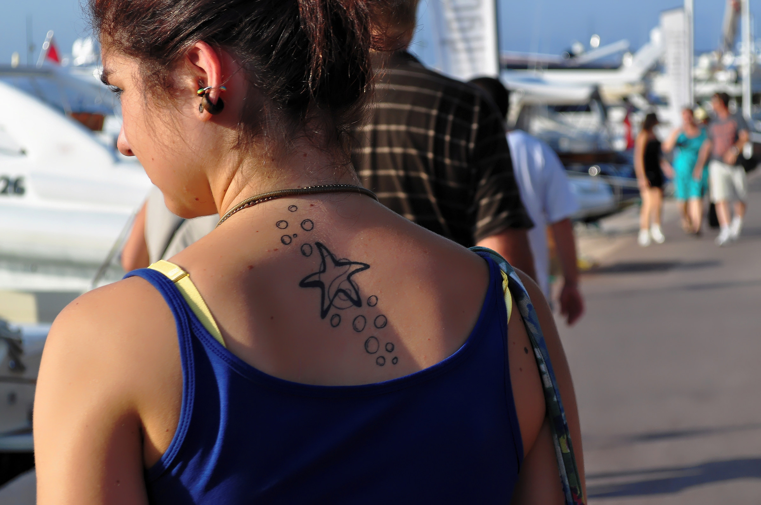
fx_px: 1742
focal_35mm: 82
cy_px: 252
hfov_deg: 24.6
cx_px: 380
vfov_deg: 16.5
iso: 200
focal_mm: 55
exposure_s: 1/400
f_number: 6.3
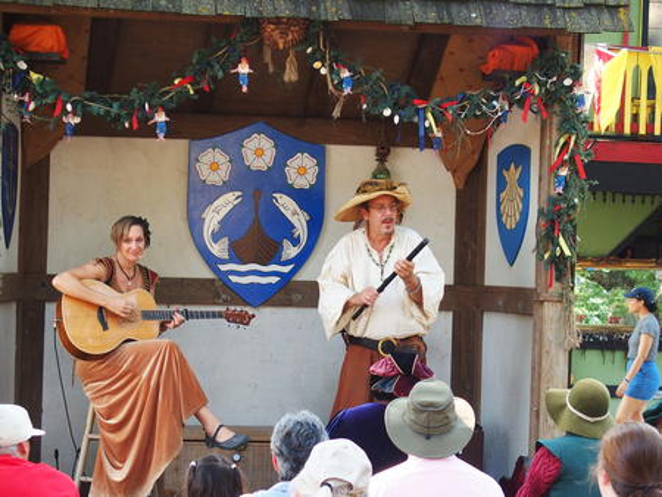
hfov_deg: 17.6
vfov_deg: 13.2
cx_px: 331
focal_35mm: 112
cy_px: 248
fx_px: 2143
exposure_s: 1/160
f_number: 2.8
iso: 200
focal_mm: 24
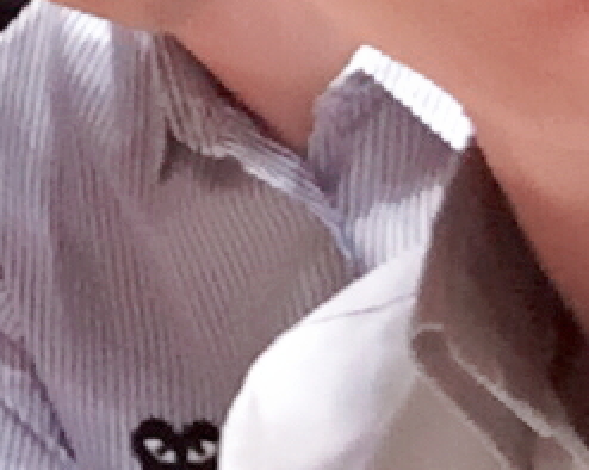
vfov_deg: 9.4
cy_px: -332
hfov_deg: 11.3
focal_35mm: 157
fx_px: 2734
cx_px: -515
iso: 320
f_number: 2.2
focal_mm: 2.65
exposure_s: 1/30
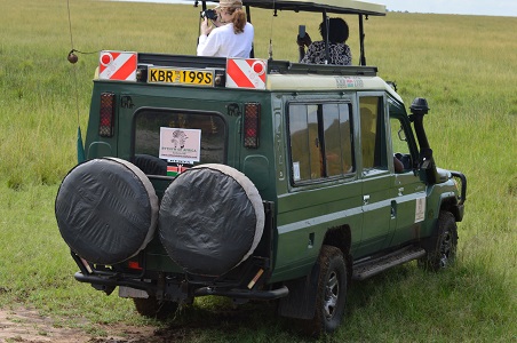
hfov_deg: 19.5
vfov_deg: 13.0
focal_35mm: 105
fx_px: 1506
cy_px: 172
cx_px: 258
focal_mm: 70
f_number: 10
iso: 400
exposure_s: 1/320
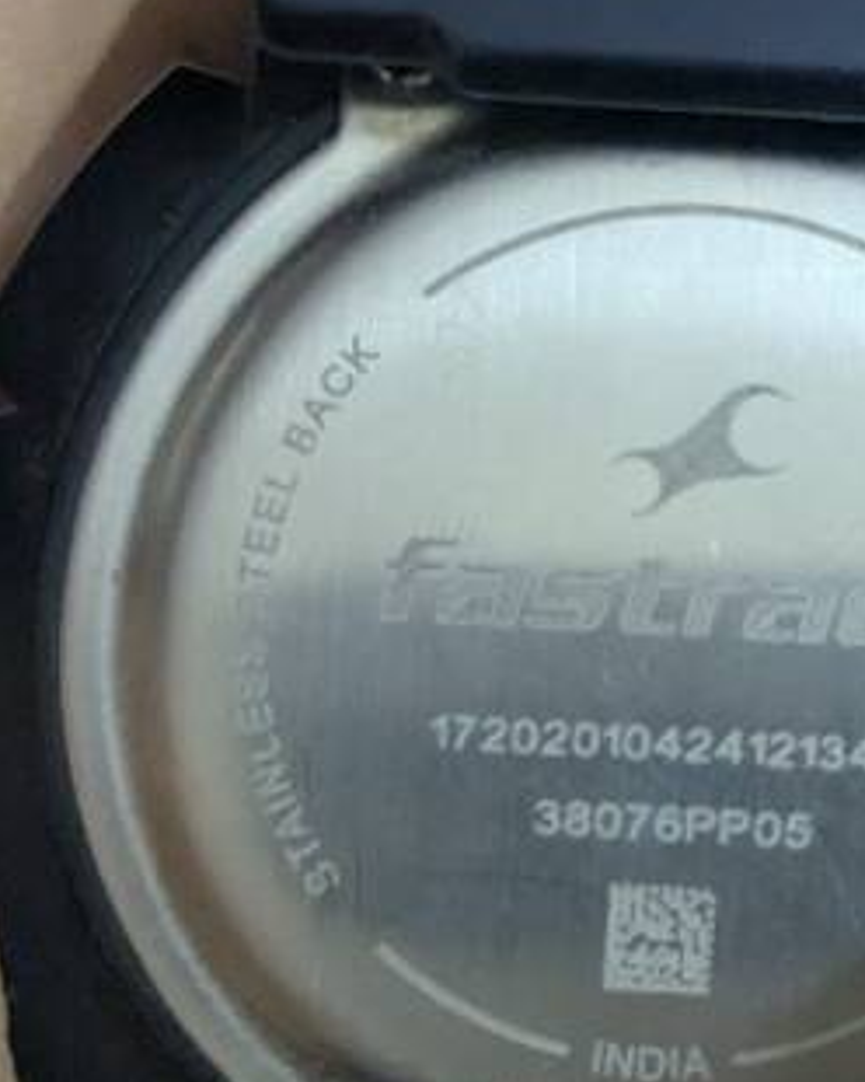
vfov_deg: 22.4
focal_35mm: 85
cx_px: 795
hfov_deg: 17.8
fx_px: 2720
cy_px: 750
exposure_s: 1/99.9
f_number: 1.73
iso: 1370
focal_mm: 4.38
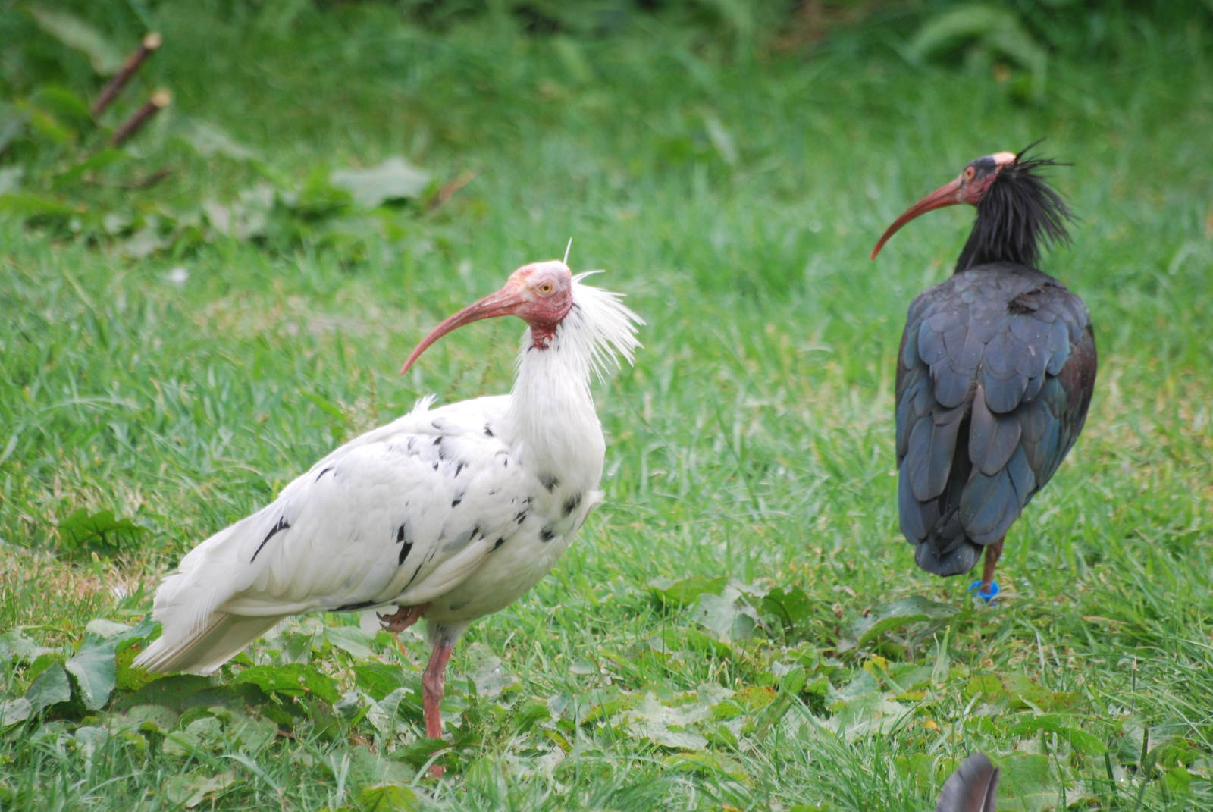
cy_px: 406
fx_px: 15180
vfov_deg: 3.1
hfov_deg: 4.6
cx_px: 606
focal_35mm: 450
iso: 400
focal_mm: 300
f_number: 5.6
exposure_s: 1/400
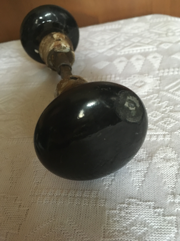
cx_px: 90
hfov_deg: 48.2
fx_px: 201
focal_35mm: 29
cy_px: 120
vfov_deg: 61.7
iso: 400
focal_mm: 4.15
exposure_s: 1/17
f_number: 2.2
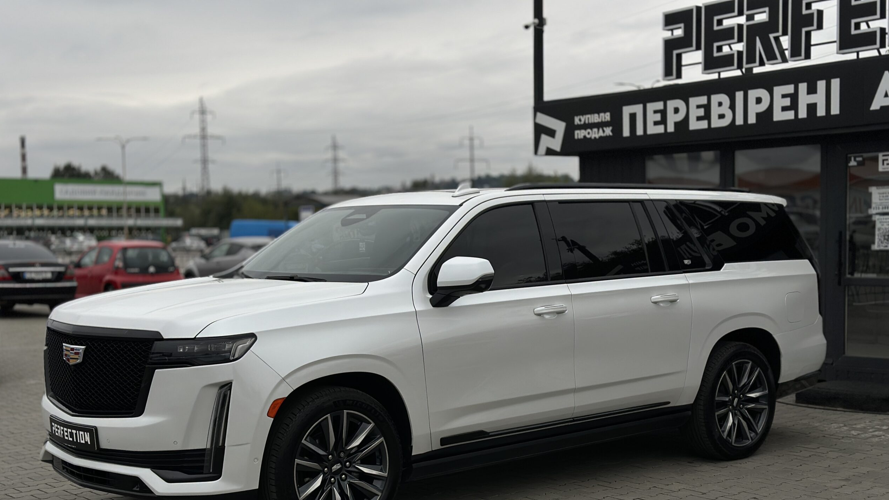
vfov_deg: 22.5
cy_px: 337
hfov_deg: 39.2
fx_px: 1249
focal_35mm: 53
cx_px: 449
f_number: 1.78
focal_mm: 6.86
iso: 80
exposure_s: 1/415
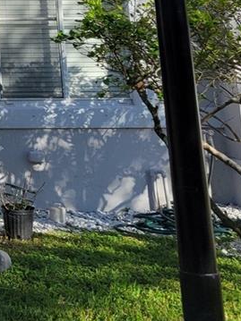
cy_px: -100
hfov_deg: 15.3
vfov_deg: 20.5
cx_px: -148
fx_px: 808
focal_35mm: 87
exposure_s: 1/1978
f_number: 1.8
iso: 40
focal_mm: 5.4
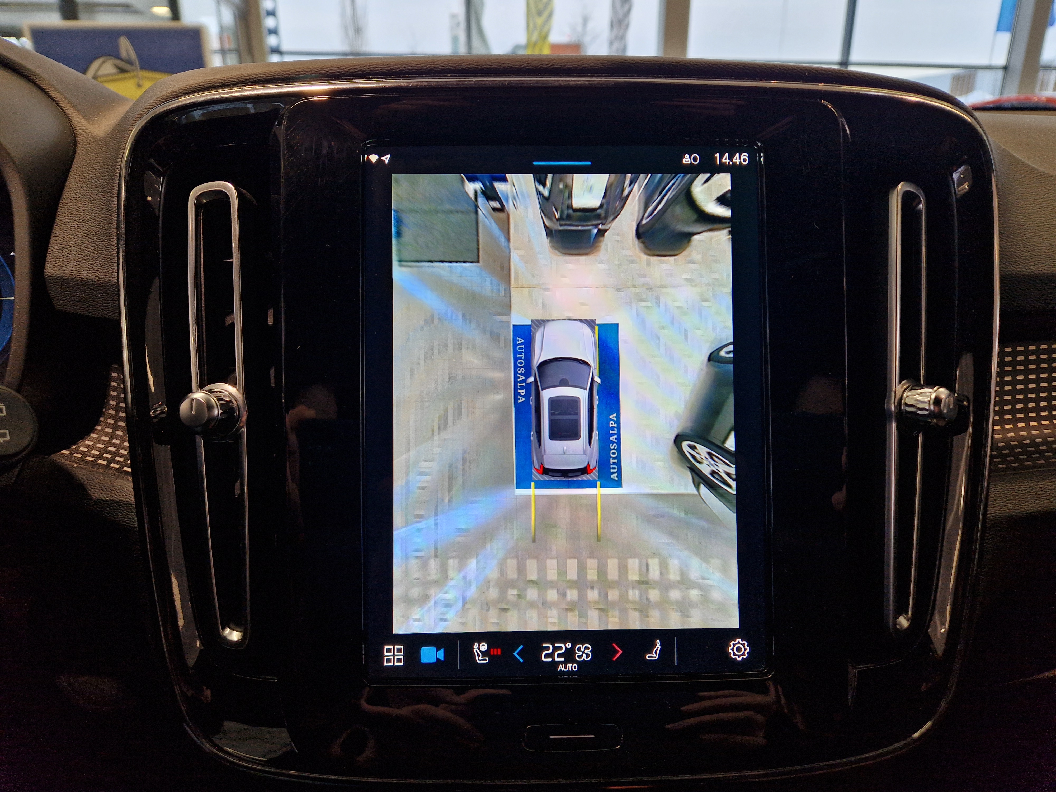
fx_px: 702
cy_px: 396
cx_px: 528
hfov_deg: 73.9
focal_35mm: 23
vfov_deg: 58.9
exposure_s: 1/100
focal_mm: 5.4
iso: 50
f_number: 1.8
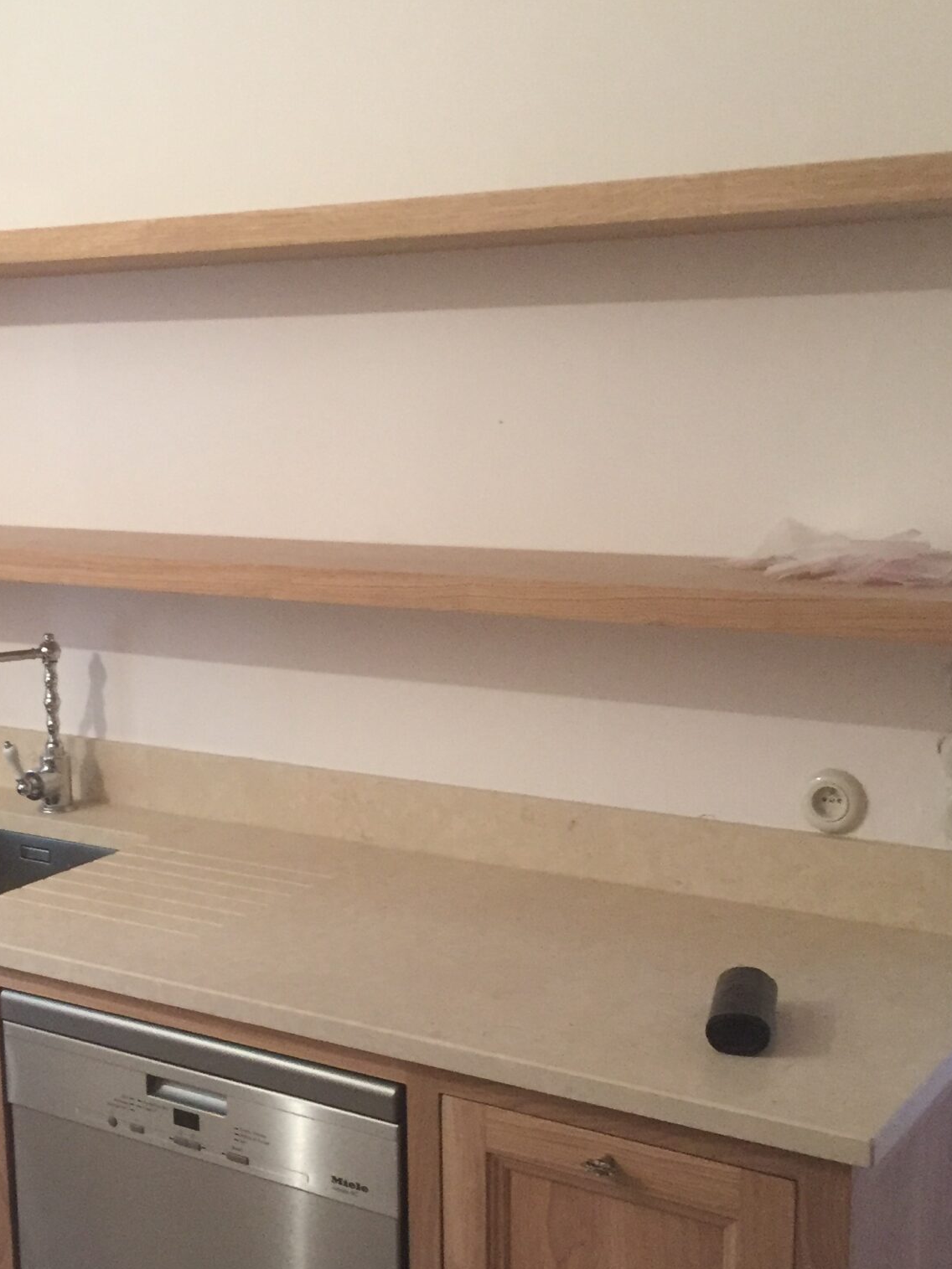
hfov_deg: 29.3
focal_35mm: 49
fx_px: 1797
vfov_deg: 38.8
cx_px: 249
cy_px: 762
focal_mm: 4.15
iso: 250
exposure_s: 1/33
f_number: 2.2
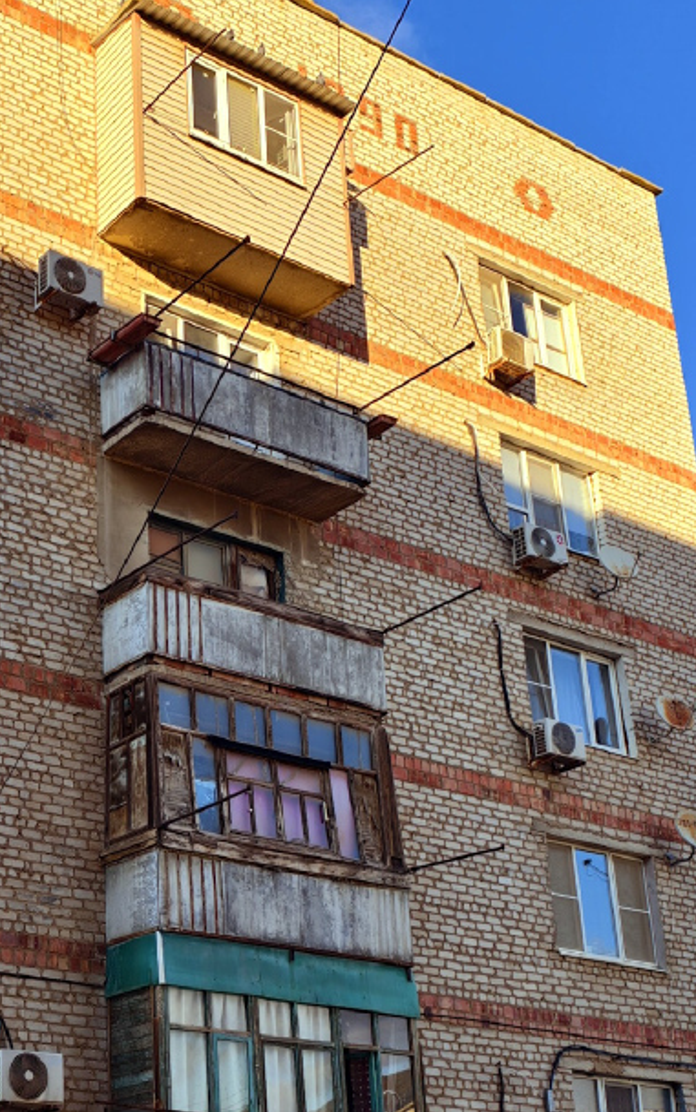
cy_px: 726
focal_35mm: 52
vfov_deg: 38.5
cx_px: -5
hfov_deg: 23.8
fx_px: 1577
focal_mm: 6.54
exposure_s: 1/469
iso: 71
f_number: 1.57
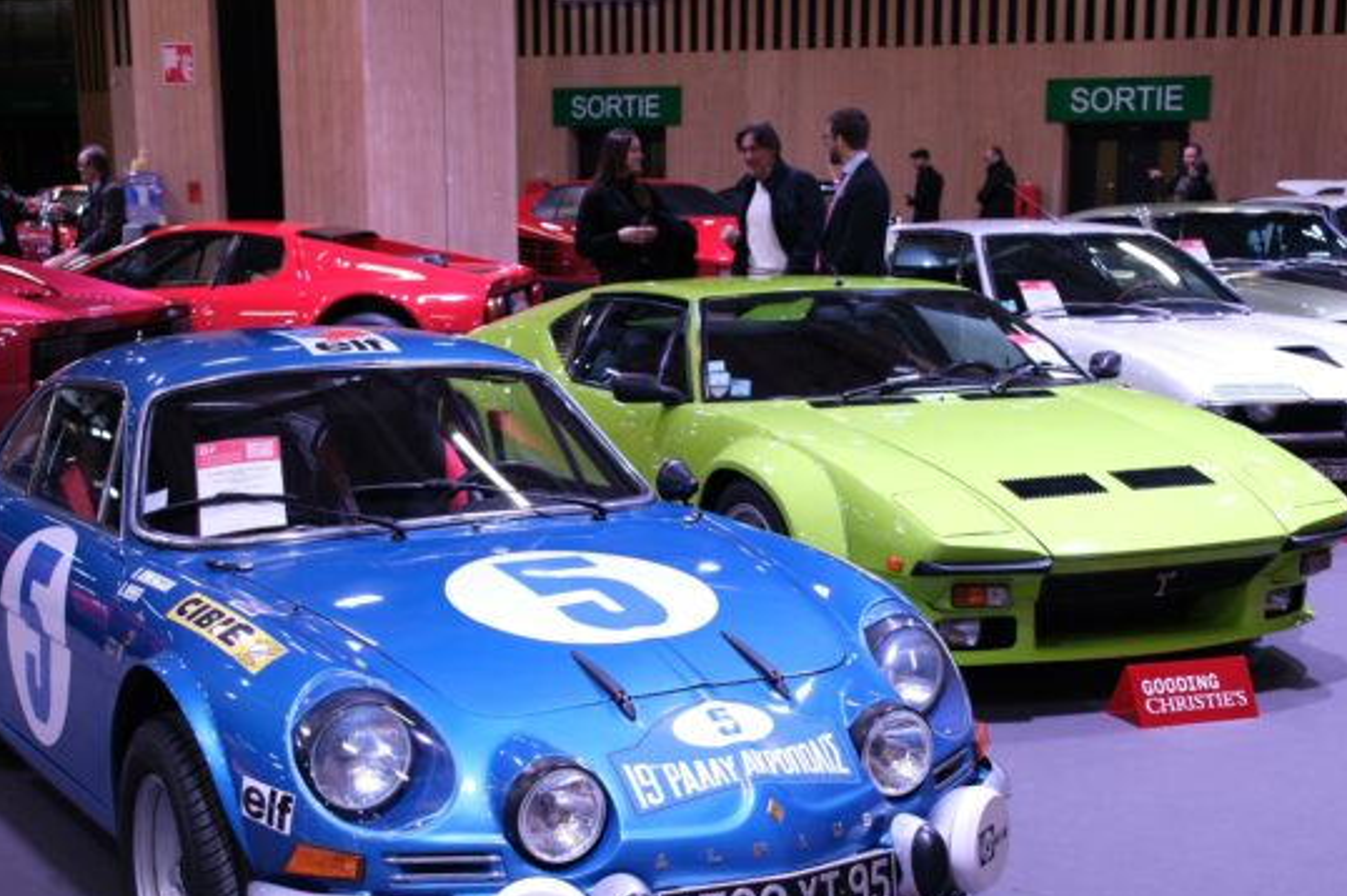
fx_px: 2019
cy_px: 604
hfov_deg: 36.9
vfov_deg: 24.9
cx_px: 695
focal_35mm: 54
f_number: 2.8
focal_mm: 24.5
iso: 160
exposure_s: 1/34
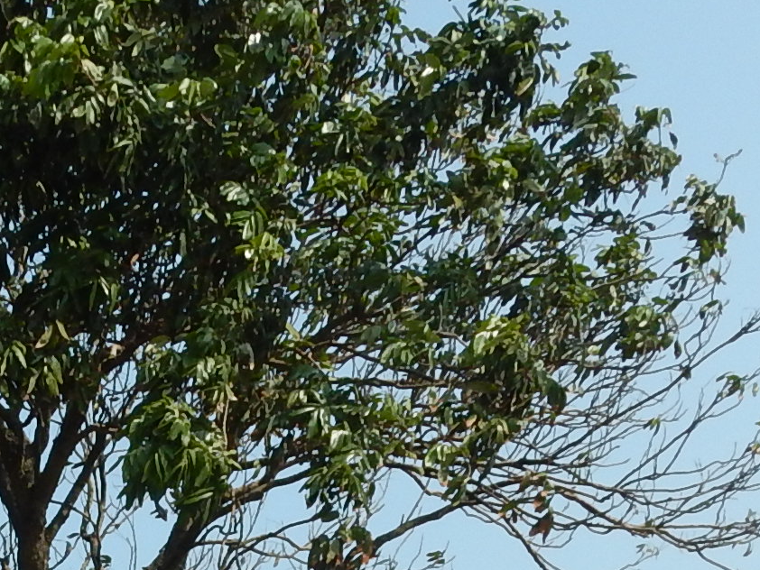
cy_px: 788
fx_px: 2042
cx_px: 101
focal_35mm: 93
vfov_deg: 15.0
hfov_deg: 20.7
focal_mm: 4.3
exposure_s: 1/400
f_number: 8.2
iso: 200
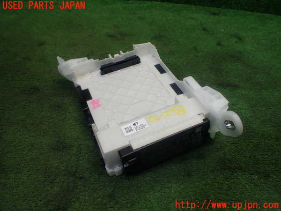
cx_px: 140
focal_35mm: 30
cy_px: 106
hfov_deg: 60.0
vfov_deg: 46.8
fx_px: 244
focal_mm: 5.4
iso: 160
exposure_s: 1/125
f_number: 2.3
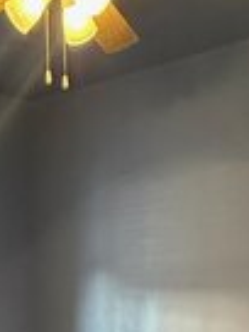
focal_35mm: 66
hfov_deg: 21.8
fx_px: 633
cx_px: 27
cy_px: 386
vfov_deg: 26.5
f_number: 2.2
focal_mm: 2.22
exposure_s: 1/60
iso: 1000
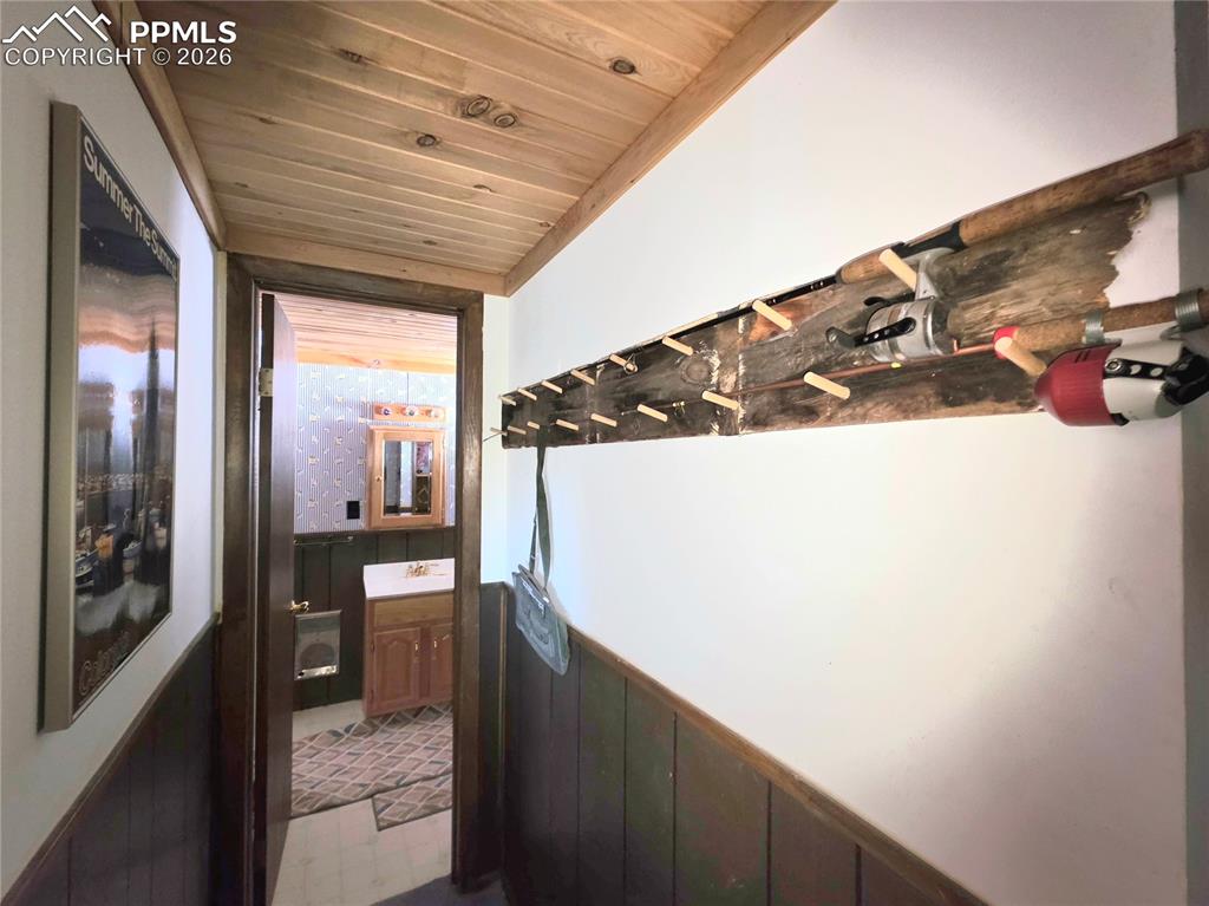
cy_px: 453
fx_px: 454
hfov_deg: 106.2
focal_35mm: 13
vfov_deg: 89.9
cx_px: 604
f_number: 1.9
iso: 1000
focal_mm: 2.2
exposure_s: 1/10.1
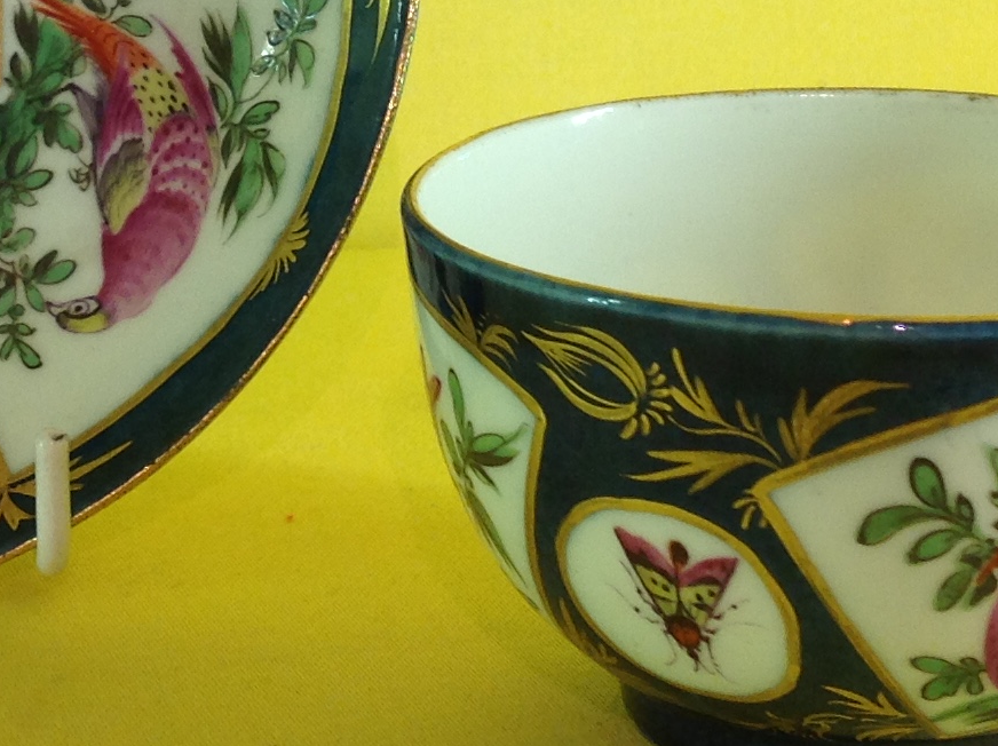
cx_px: 286
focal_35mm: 104
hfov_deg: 18.8
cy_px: -46
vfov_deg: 13.9
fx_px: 2995
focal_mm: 4.28
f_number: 2.4
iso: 50
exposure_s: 1/30
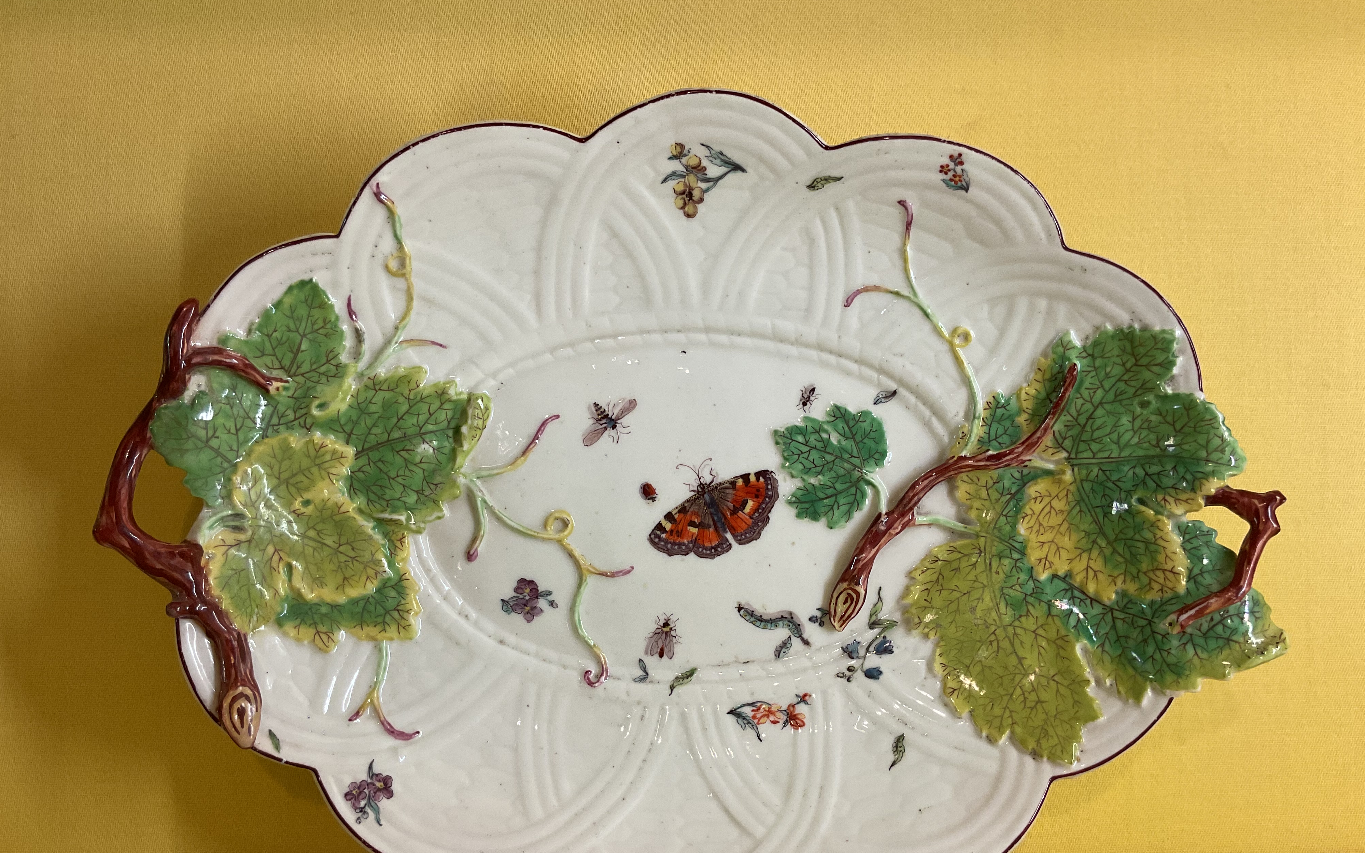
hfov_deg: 61.2
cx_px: 687
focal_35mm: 31
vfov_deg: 40.5
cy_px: 484
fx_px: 1153
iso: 40
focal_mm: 3
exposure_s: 1/60
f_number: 1.8
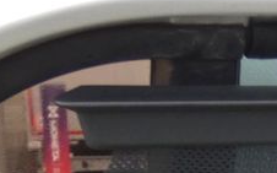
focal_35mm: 197
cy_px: 433
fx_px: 1486
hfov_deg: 9.9
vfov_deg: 6.3
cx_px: 561
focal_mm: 7.3
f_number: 3.6
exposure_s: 1/80
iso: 200
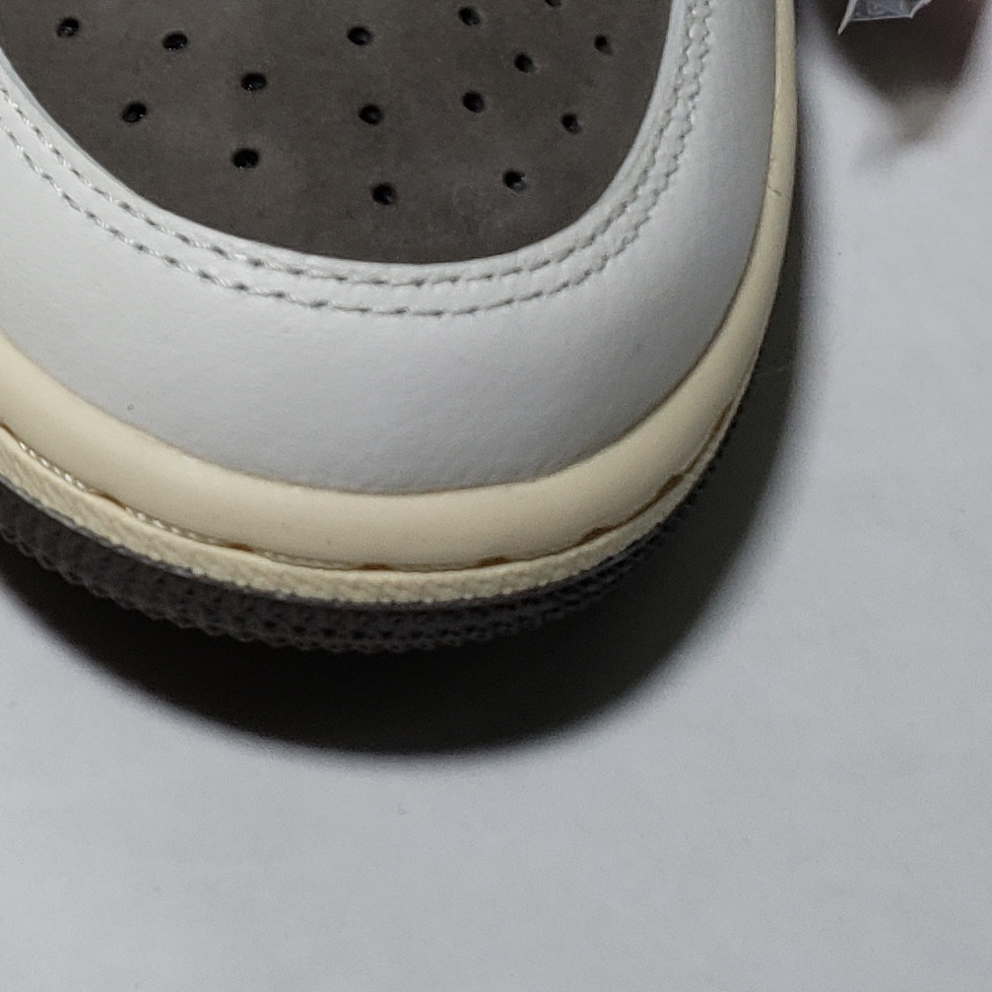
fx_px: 2983
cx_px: -246
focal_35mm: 92
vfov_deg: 17.6
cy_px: -338
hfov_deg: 17.8
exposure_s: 1/465
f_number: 1.5
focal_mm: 4.3
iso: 50
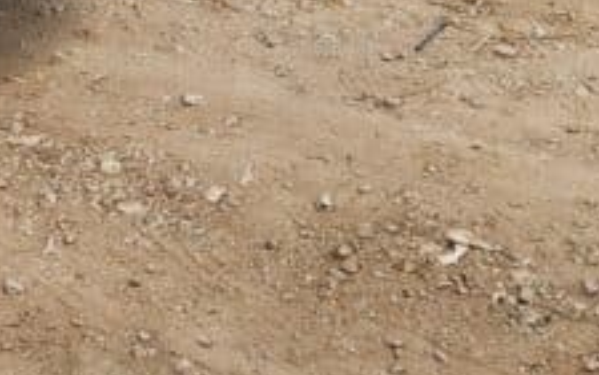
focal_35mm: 111
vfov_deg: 10.7
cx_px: 104
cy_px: -415
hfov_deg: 18.5
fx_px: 1813
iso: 20
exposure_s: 1/1179
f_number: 1.8
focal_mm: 5.4
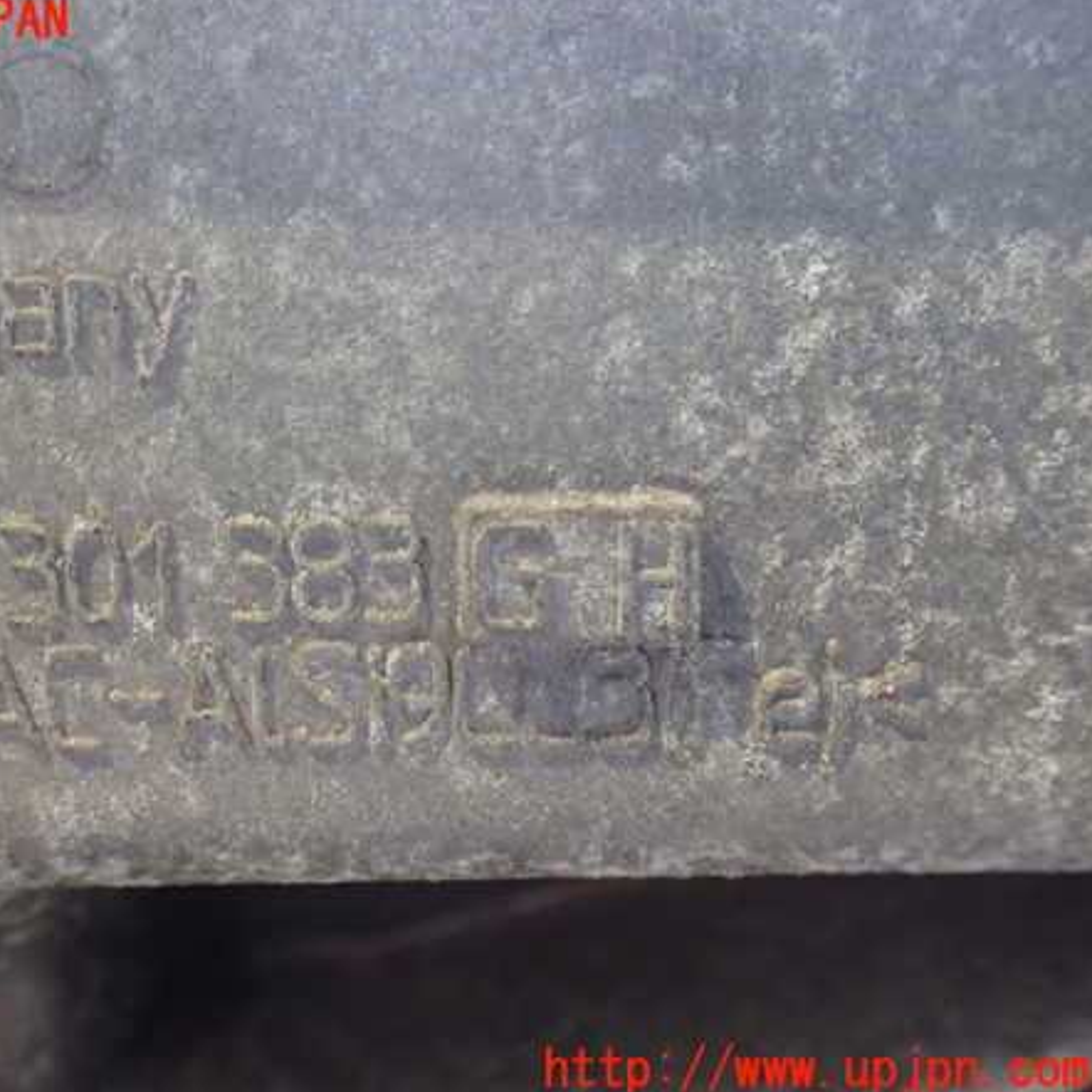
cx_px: 361
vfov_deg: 46.0
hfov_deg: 45.3
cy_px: 546
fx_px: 1285
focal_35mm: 36
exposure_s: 1/50
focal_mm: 5.4
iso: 800
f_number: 2.3
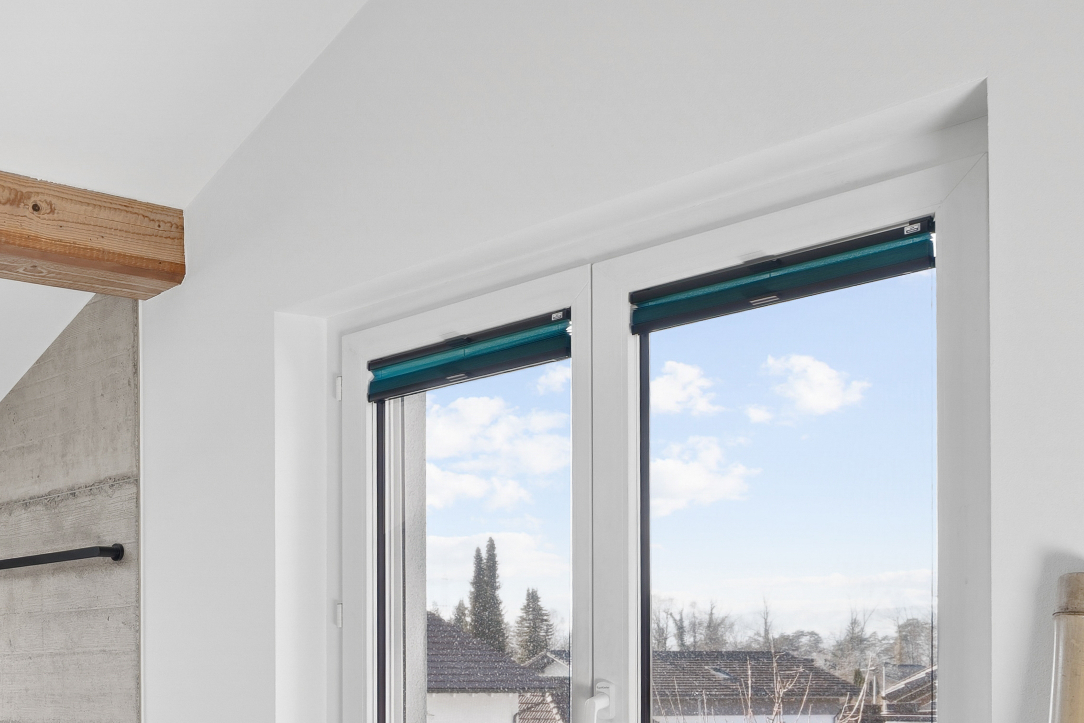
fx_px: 1355
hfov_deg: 35.9
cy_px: 639
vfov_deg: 28.8
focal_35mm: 45
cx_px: -154
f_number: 8
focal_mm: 17
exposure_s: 1/3.33
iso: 100
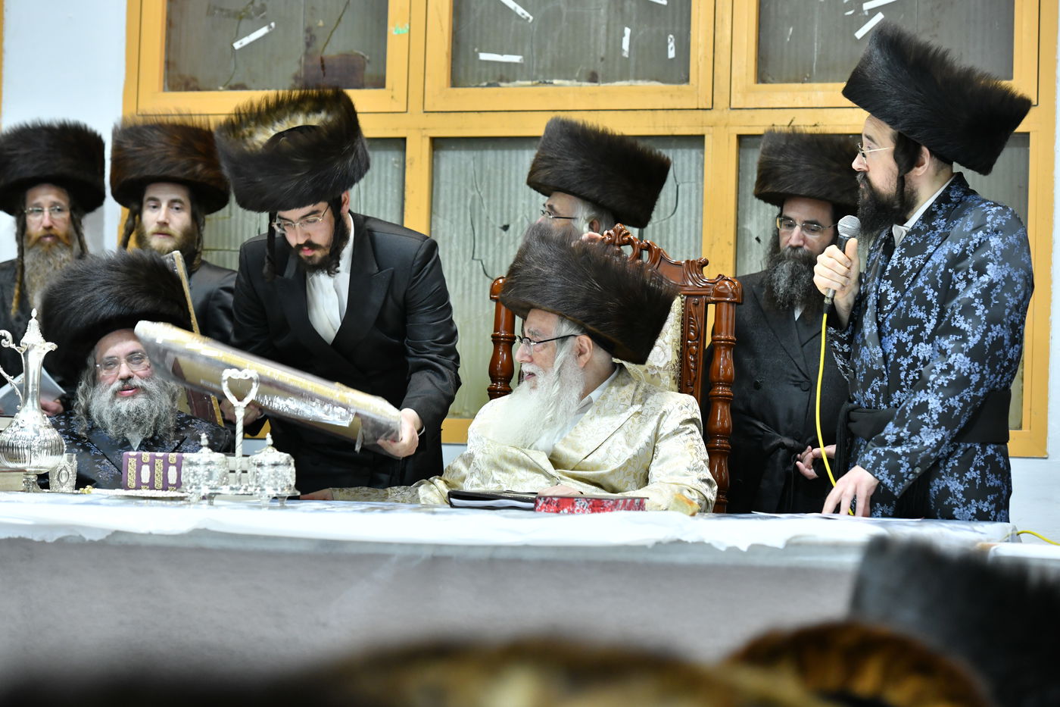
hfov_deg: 19.5
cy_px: 354
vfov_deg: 13.0
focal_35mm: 105
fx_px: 3091
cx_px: 530
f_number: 5
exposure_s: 1/125
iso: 1600
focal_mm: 105
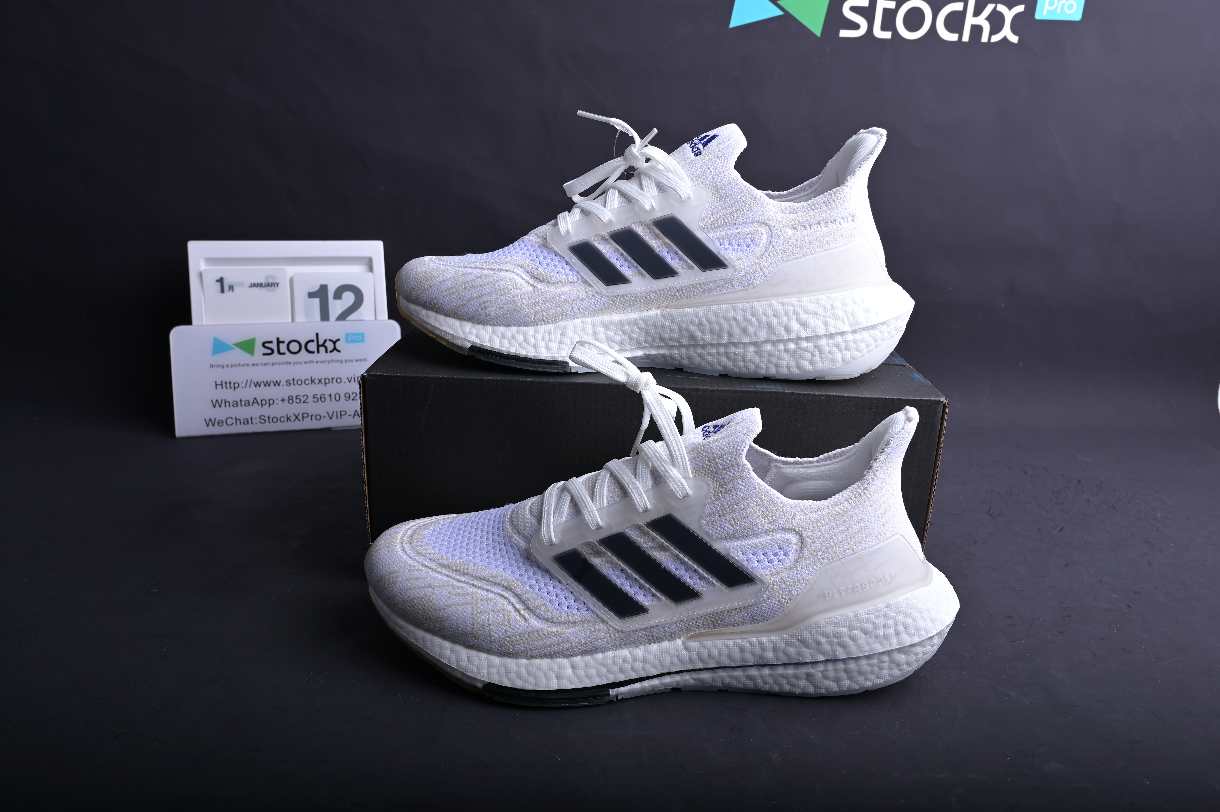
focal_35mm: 26
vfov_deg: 48.7
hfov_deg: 68.4
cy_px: 406
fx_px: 897
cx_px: 610
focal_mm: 26.5
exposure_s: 1/250
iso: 100
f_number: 11
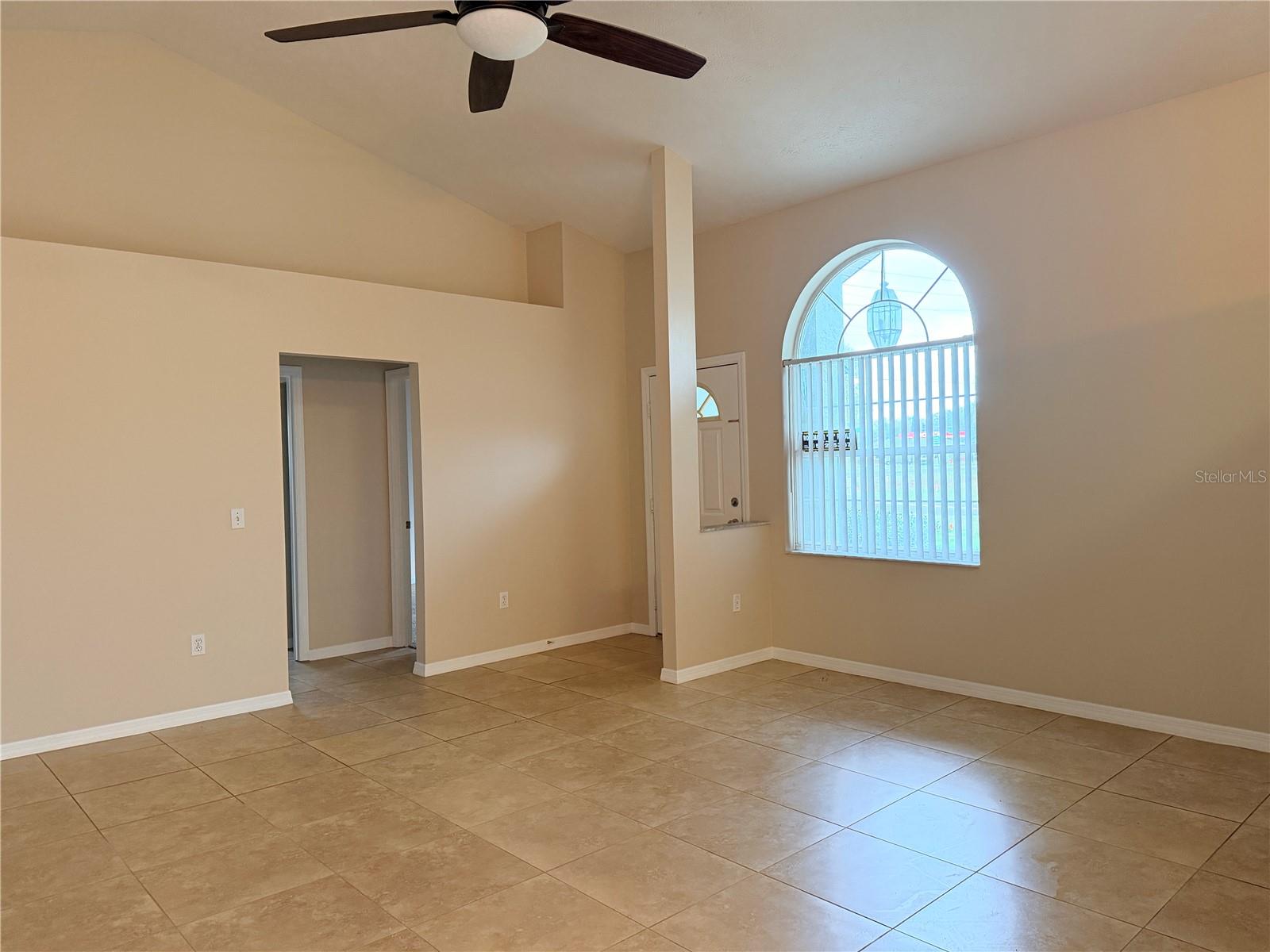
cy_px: 476
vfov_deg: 56.8
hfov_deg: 71.6
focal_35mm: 24
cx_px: 635
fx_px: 881
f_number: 1.78
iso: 400
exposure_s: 1/60
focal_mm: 6.76
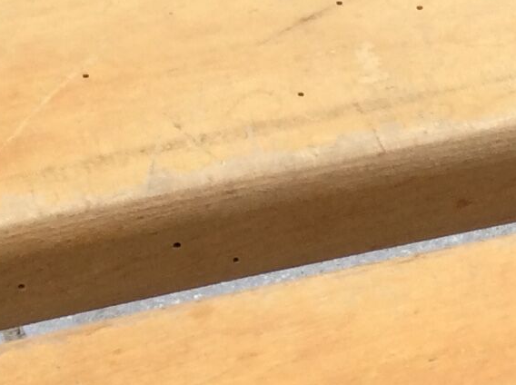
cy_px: 831
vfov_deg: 9.3
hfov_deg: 12.4
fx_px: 2173
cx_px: 932
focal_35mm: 146
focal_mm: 3.3
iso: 32
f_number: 2.4
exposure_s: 1/316
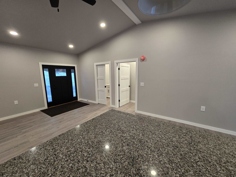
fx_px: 89
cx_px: 118
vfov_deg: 89.9
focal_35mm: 13
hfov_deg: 106.2
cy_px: 88
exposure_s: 1/60
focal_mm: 2.2
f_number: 2.2
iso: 320
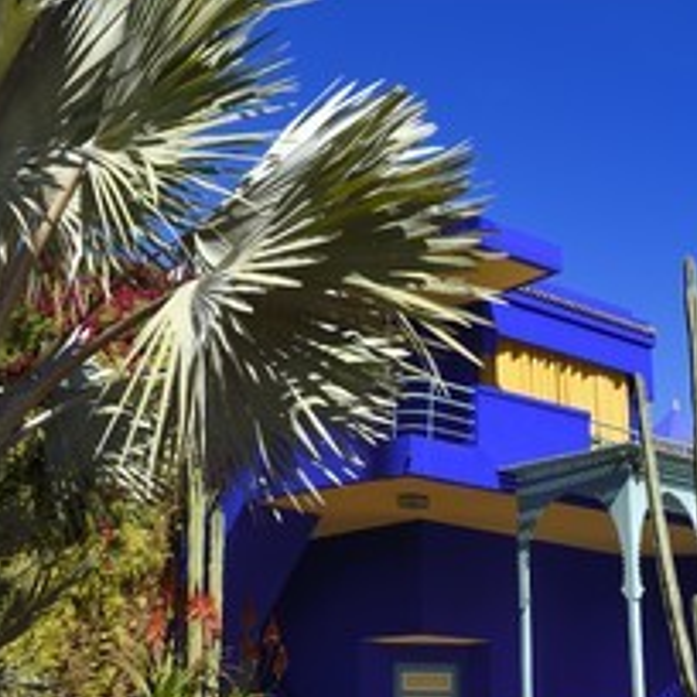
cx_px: 352
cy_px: 284
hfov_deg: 30.6
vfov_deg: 30.5
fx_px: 1276
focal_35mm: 56
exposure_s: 1/250
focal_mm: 32
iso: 200
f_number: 13
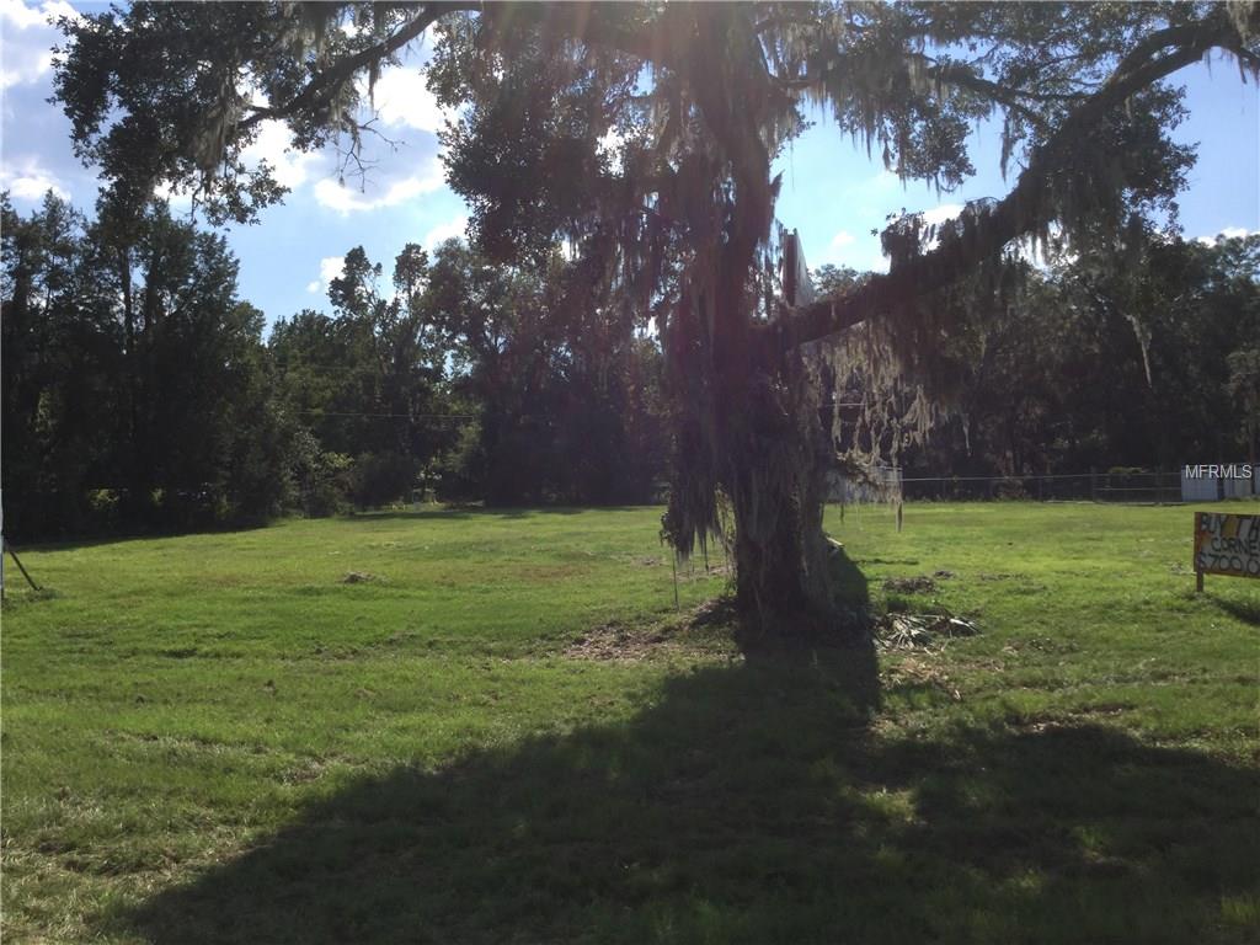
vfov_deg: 45.4
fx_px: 1128
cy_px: 472
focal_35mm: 31
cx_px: 630
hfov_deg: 58.4
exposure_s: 1/1359
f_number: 2.4
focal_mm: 3.3
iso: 25
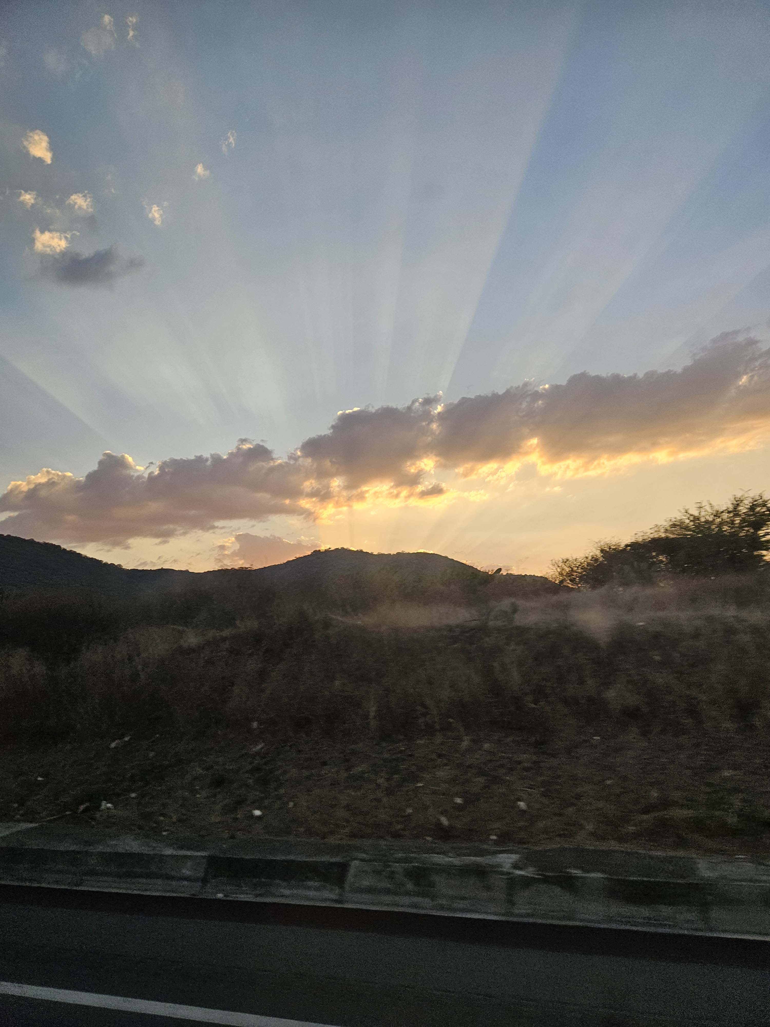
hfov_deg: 58.9
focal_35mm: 23
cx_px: 385
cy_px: 514
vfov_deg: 73.9
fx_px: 682
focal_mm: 5.4
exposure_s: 1/207
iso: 125
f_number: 1.8
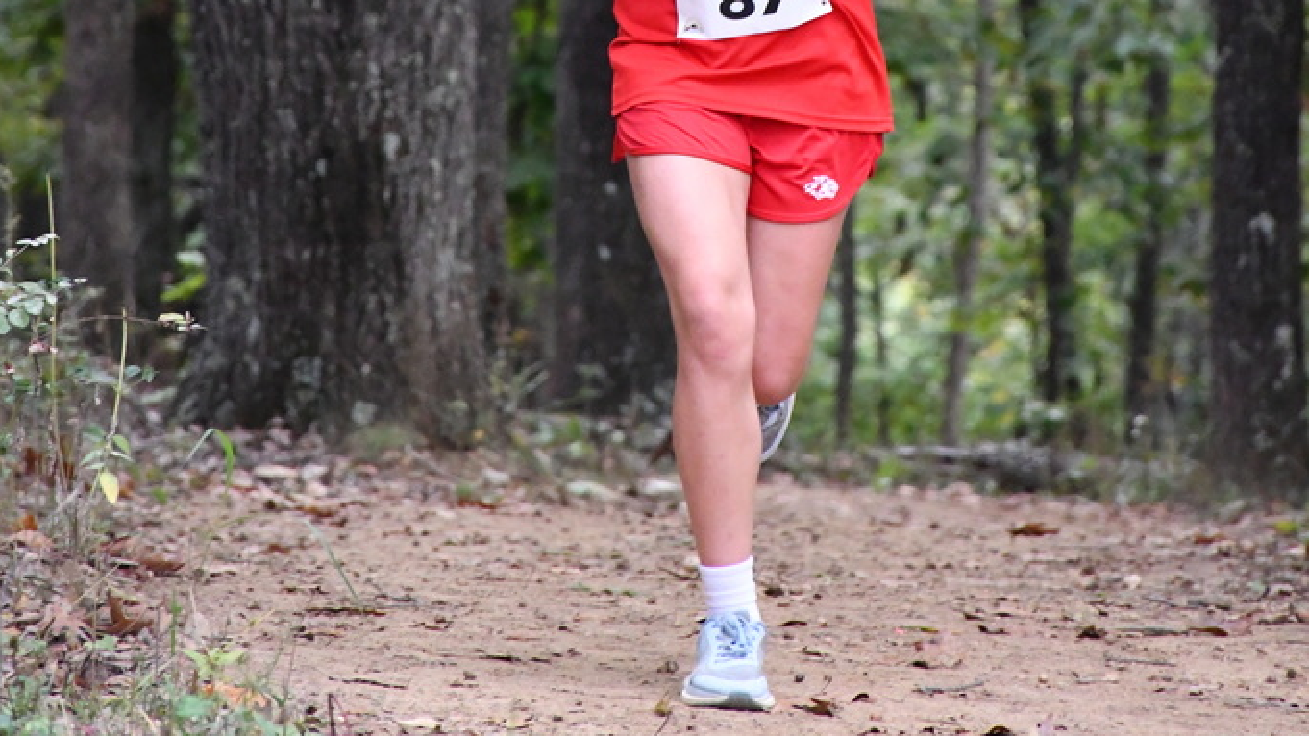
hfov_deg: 6.5
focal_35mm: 331
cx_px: 654
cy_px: -85
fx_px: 11488
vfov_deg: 3.7
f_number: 5.6
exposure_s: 1/500
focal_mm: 140
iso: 7200
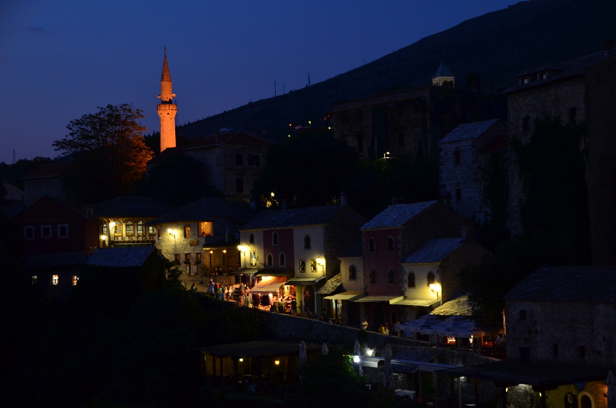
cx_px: 308
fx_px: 1281
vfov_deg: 18.1
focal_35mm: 75
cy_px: 204
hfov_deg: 27.0
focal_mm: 50
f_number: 5
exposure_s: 1/10
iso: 560
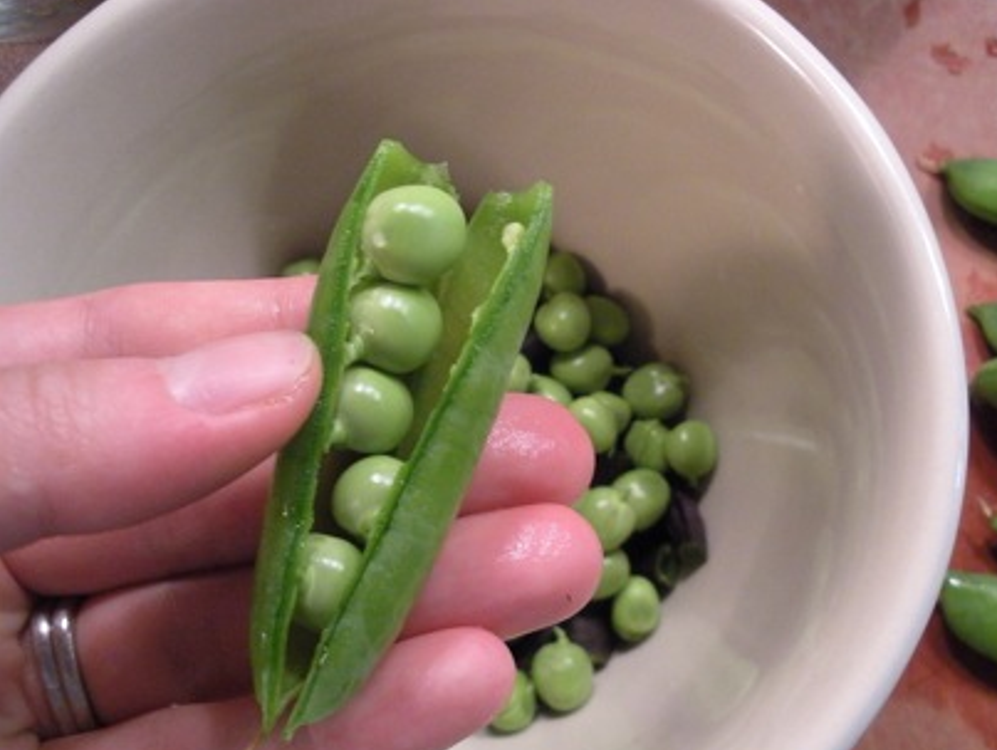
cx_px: 579
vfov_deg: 34.4
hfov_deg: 44.6
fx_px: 1211
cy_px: 392
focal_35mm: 42
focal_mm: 6.3
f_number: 3.5
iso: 400
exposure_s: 1/23.4
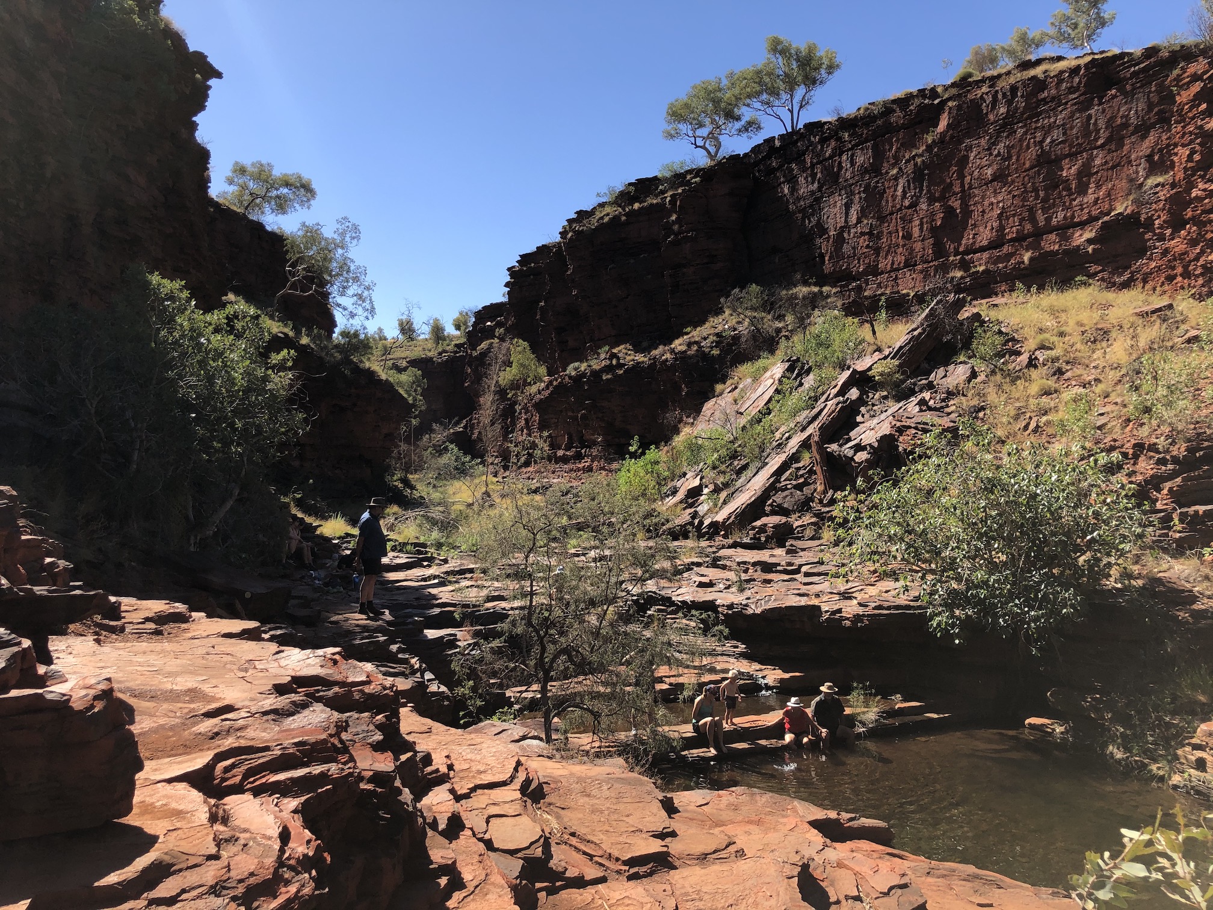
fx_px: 981
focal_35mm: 28
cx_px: 606
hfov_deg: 63.4
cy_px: 455
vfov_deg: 49.7
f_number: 1.8
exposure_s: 1/1091
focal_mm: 3.99
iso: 20
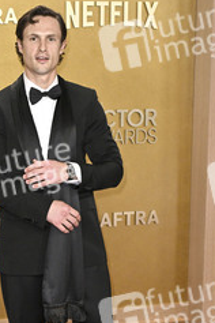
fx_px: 681
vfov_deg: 26.3
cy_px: 244
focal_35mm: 76
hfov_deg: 17.8
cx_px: 45
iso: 2500
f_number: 5.6
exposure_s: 1/320
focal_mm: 45
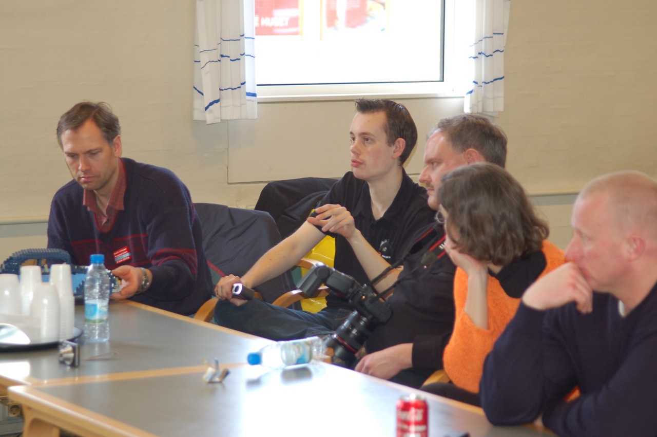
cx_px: 328
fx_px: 2243
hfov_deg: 16.7
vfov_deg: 11.1
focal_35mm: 123
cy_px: 218
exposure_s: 1/60
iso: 400
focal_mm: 82
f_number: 4
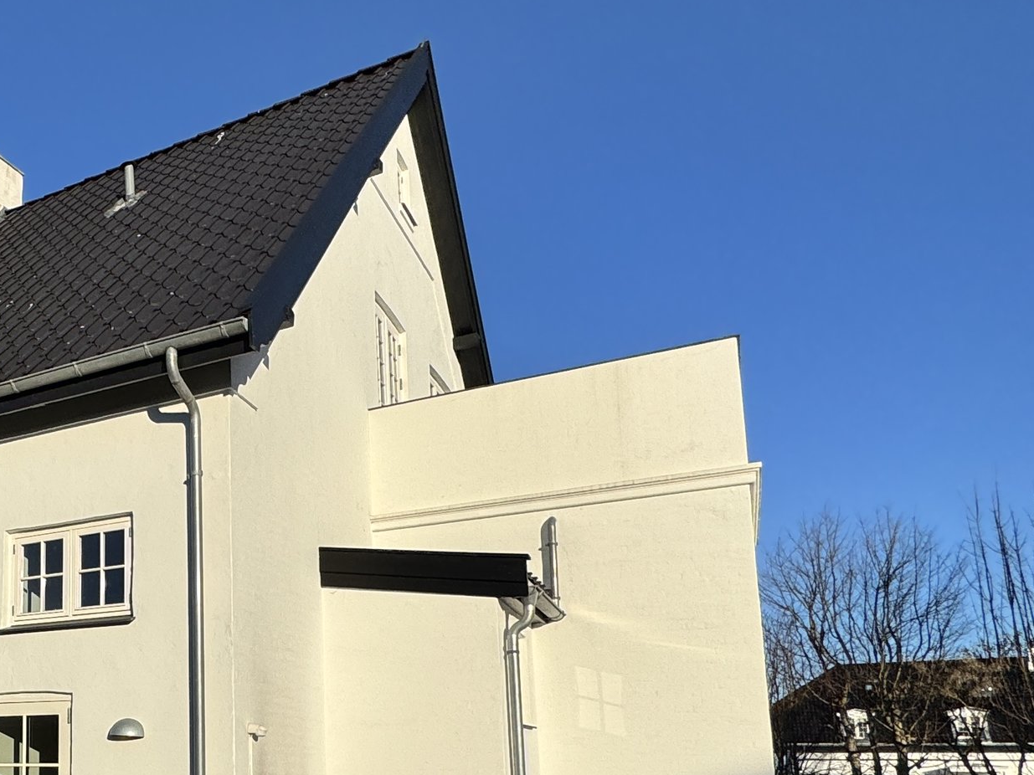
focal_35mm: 34
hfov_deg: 44.8
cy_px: 636
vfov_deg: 39.9
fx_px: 1016
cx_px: -26
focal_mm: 2.22
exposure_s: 1/3906
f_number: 2.2
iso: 40
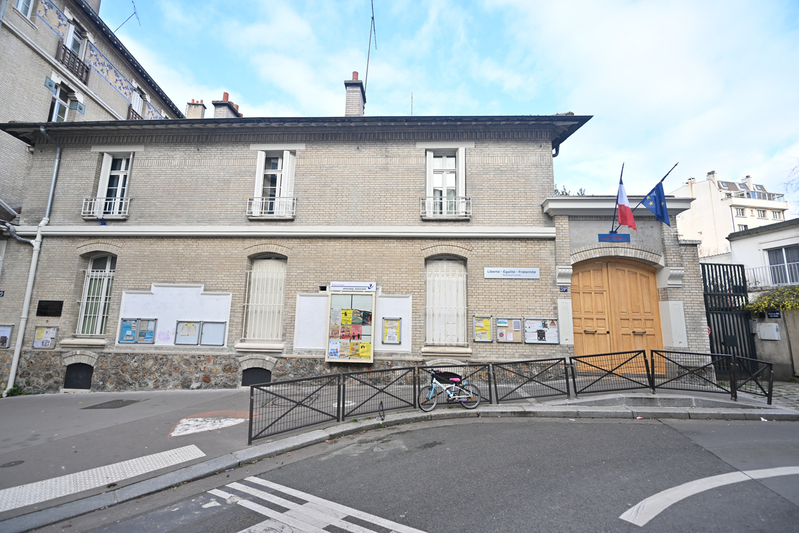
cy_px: 266
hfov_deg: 100.4
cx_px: 400
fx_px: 333
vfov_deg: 77.3
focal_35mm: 15
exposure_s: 1/200
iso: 64
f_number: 3.2
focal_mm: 15
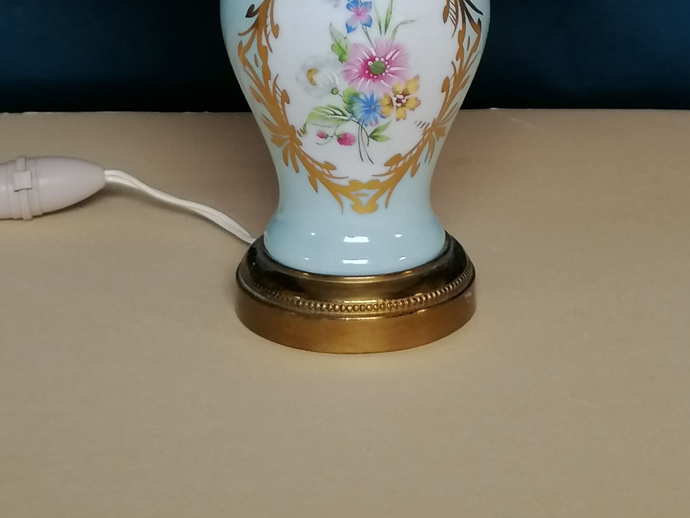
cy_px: -127
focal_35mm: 85
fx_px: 1694
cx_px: 397
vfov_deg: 16.5
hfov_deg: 23.0
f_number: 1.8
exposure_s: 1/60
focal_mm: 4.75
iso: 200
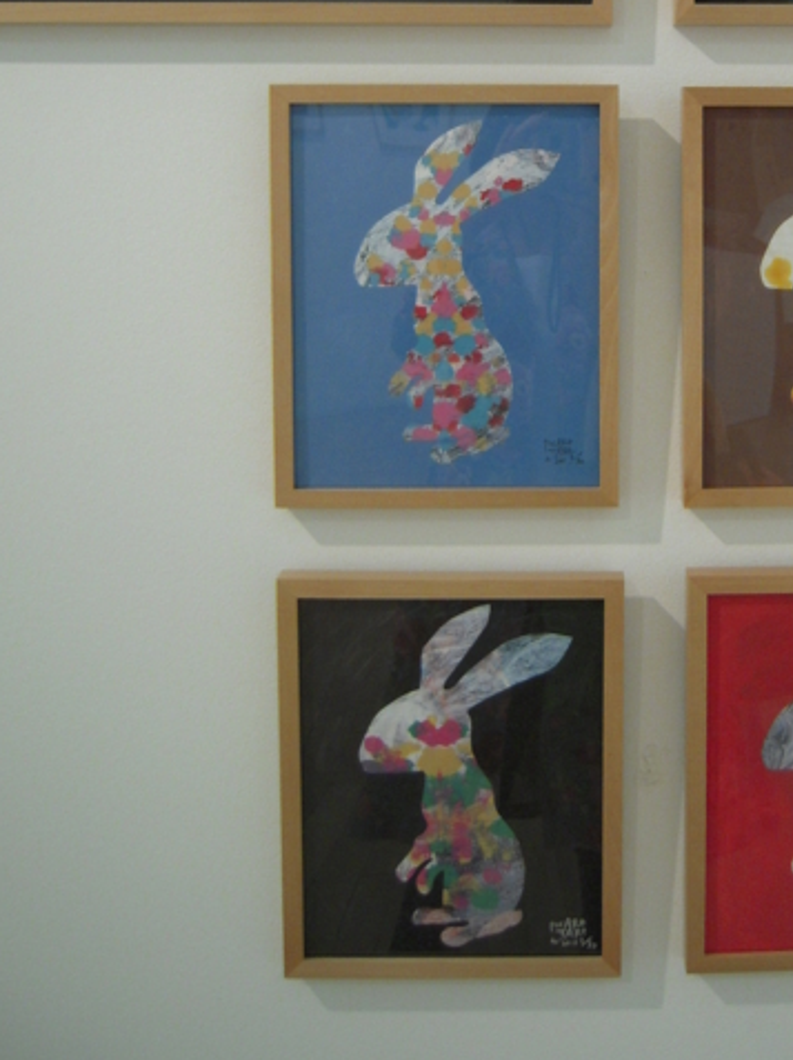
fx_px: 1438
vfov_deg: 38.7
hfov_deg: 30.2
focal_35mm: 47
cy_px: 189
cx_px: 618
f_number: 2.7
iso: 200
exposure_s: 1/40
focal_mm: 5
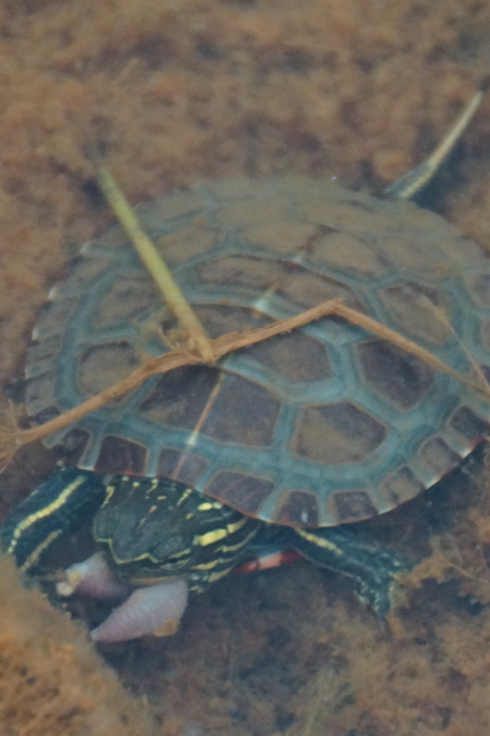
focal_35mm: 565
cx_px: 255
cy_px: 368
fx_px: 11547
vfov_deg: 3.7
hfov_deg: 2.4
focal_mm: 250
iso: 1600
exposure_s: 1/80
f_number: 6.3
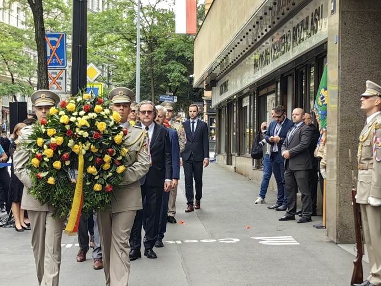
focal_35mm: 82
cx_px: 190
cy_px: 143
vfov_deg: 18.0
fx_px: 902
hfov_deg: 23.8
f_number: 2
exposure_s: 1/399
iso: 80
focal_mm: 5.75
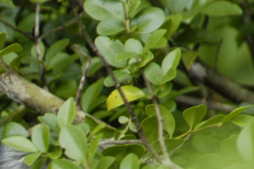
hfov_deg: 0.7
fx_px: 20698
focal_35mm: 2936
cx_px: -273
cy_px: 368
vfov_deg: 0.5
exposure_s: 1/160
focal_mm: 400
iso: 400
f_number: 6.7
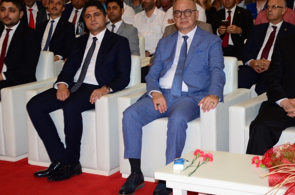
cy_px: 82
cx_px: 143
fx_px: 638
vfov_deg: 17.4
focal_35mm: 78
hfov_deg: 26.0
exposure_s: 1/60
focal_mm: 38
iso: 500
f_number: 4.5
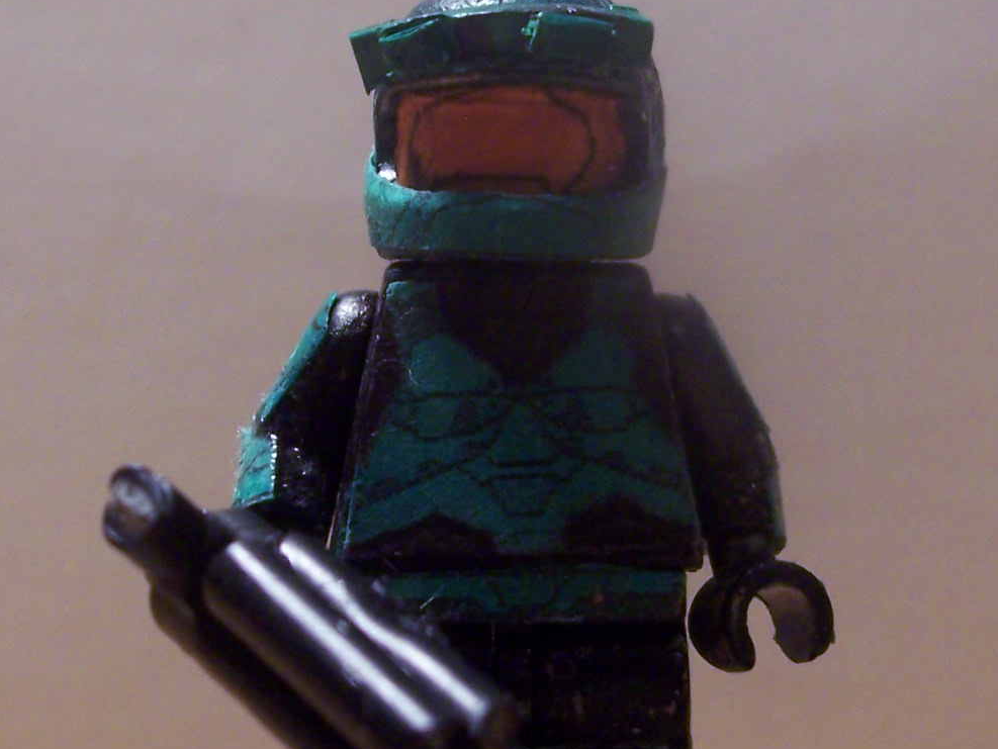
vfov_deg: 16.2
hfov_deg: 21.5
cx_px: 500
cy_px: 285
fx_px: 2625
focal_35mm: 91
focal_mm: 8
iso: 200
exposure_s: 1/30
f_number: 3.4
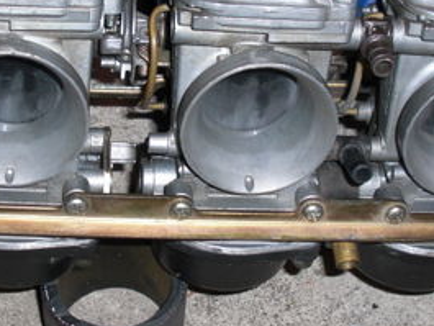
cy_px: 108
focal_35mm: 87
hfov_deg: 22.4
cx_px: 139
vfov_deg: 16.9
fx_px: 1091
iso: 100
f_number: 2.8
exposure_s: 1/60
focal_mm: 6.3
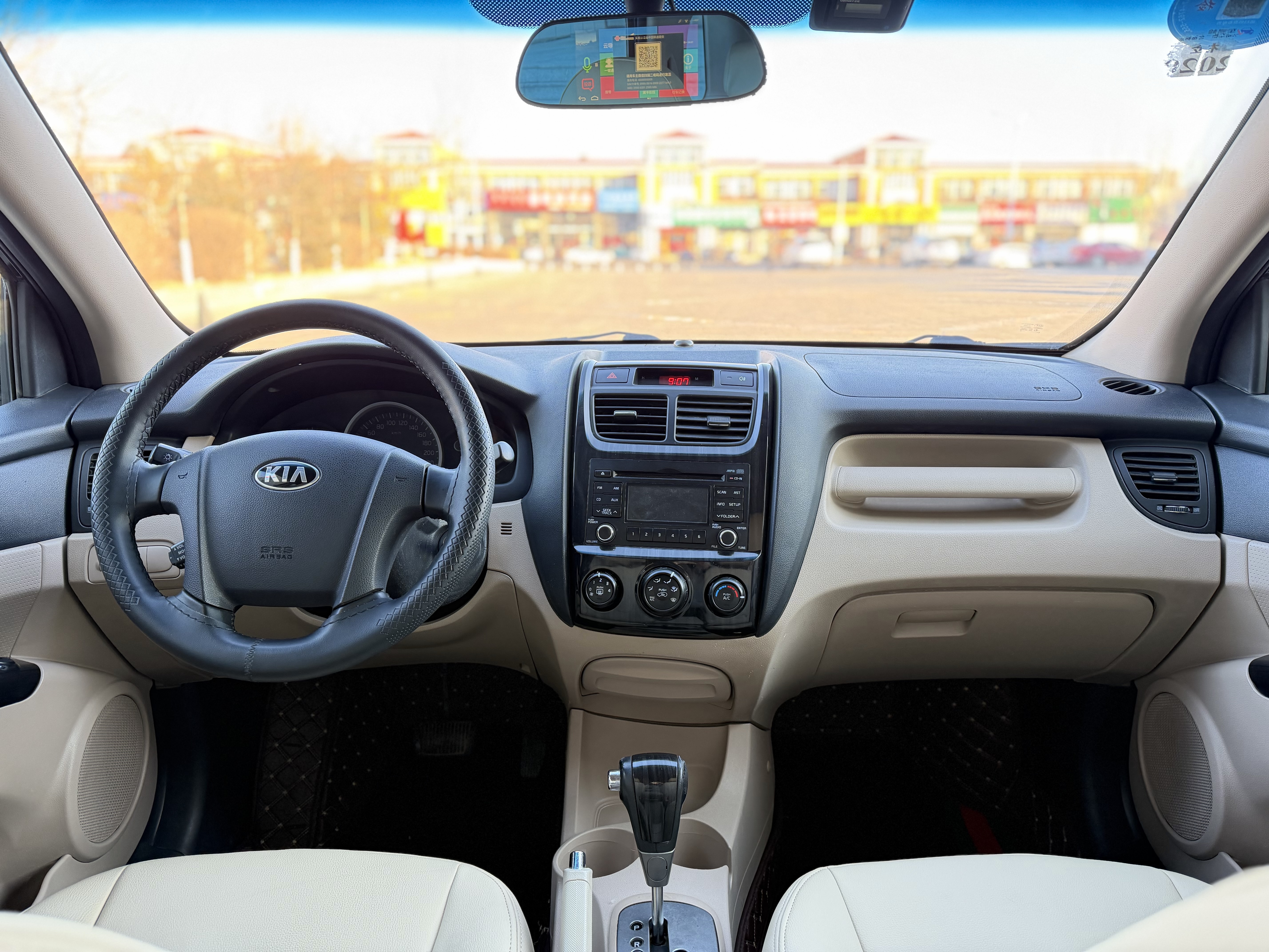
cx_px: 634
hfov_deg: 71.6
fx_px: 880
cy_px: 476
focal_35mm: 24
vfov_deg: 56.8
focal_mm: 6.76
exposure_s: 1/60
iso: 250
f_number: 1.78
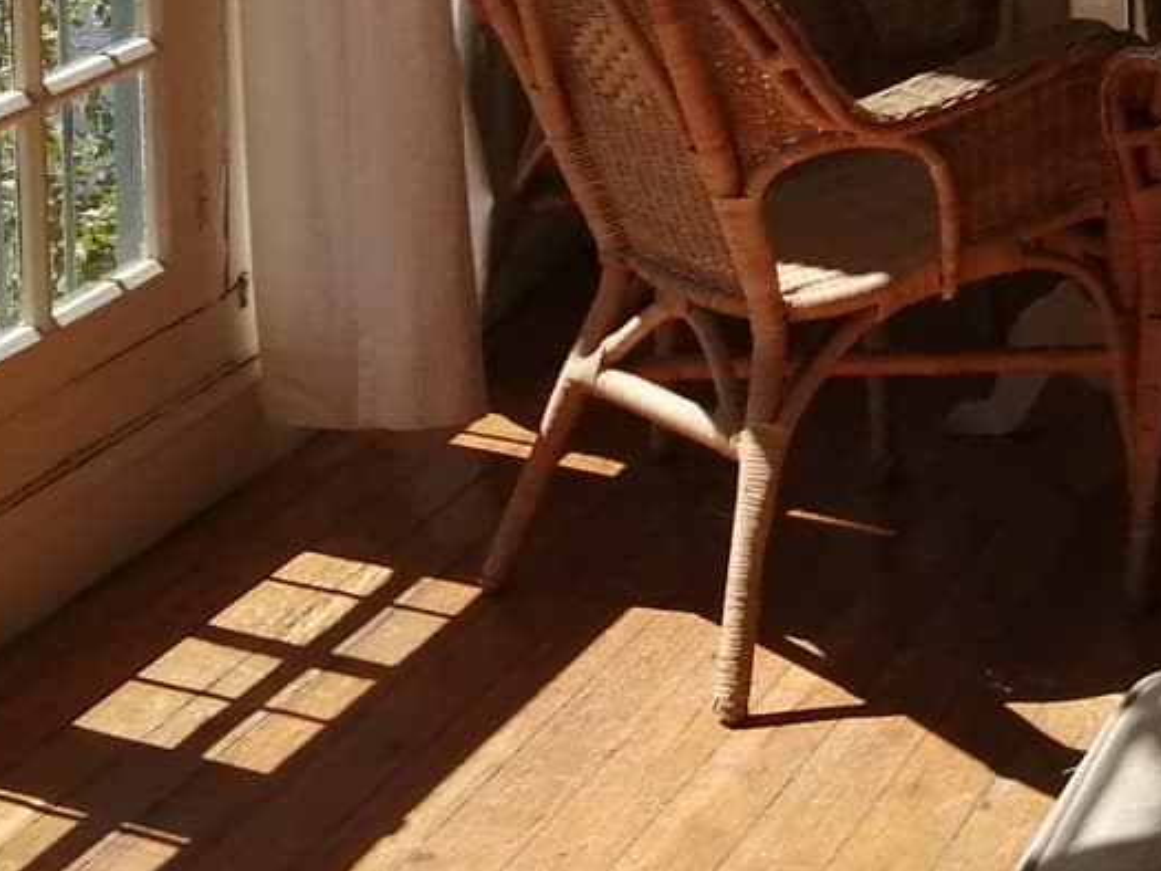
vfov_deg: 13.9
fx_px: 3321
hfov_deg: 19.4
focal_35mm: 99
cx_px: 1084
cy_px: -475
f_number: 1.8
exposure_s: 1/1272
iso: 50
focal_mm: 3.46
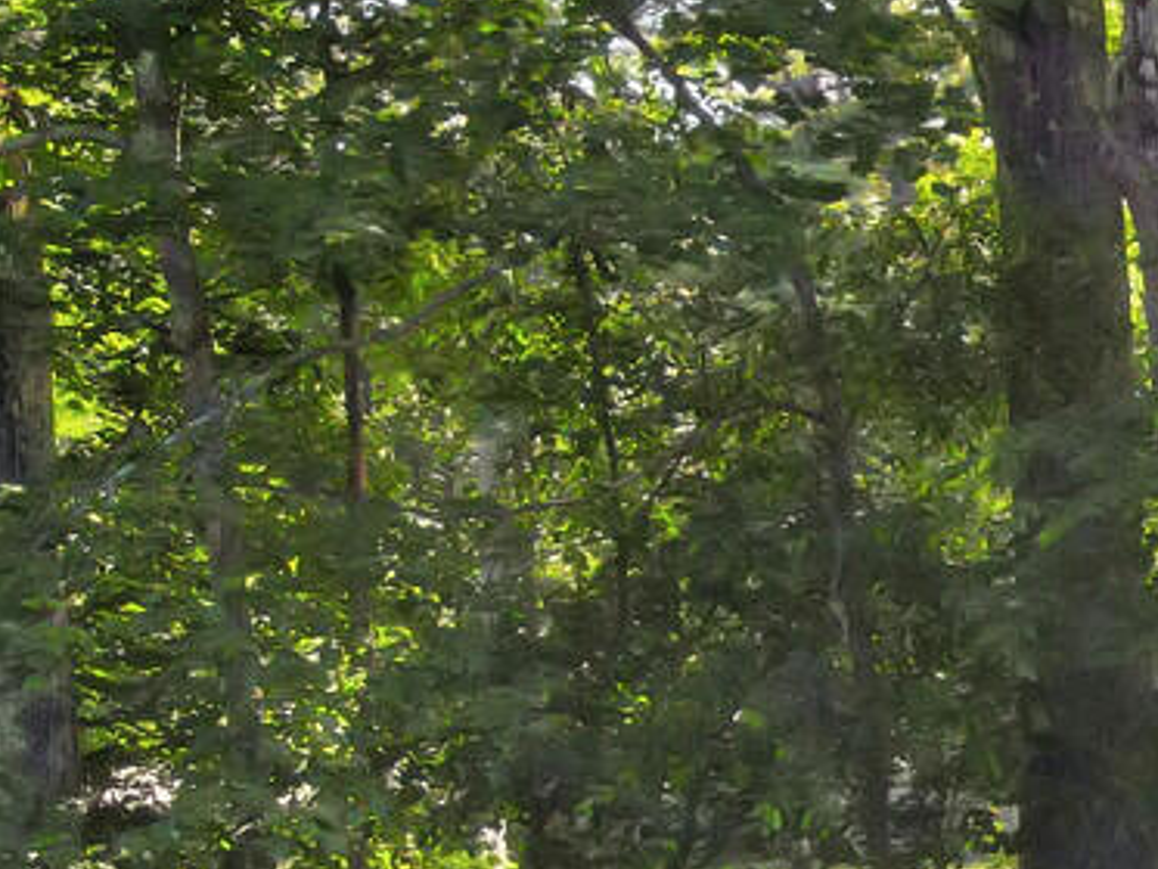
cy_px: 925
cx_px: 2133
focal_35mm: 103
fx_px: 3447
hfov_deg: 16.0
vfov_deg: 14.1
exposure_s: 1/240
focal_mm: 4.5
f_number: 2.8
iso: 200
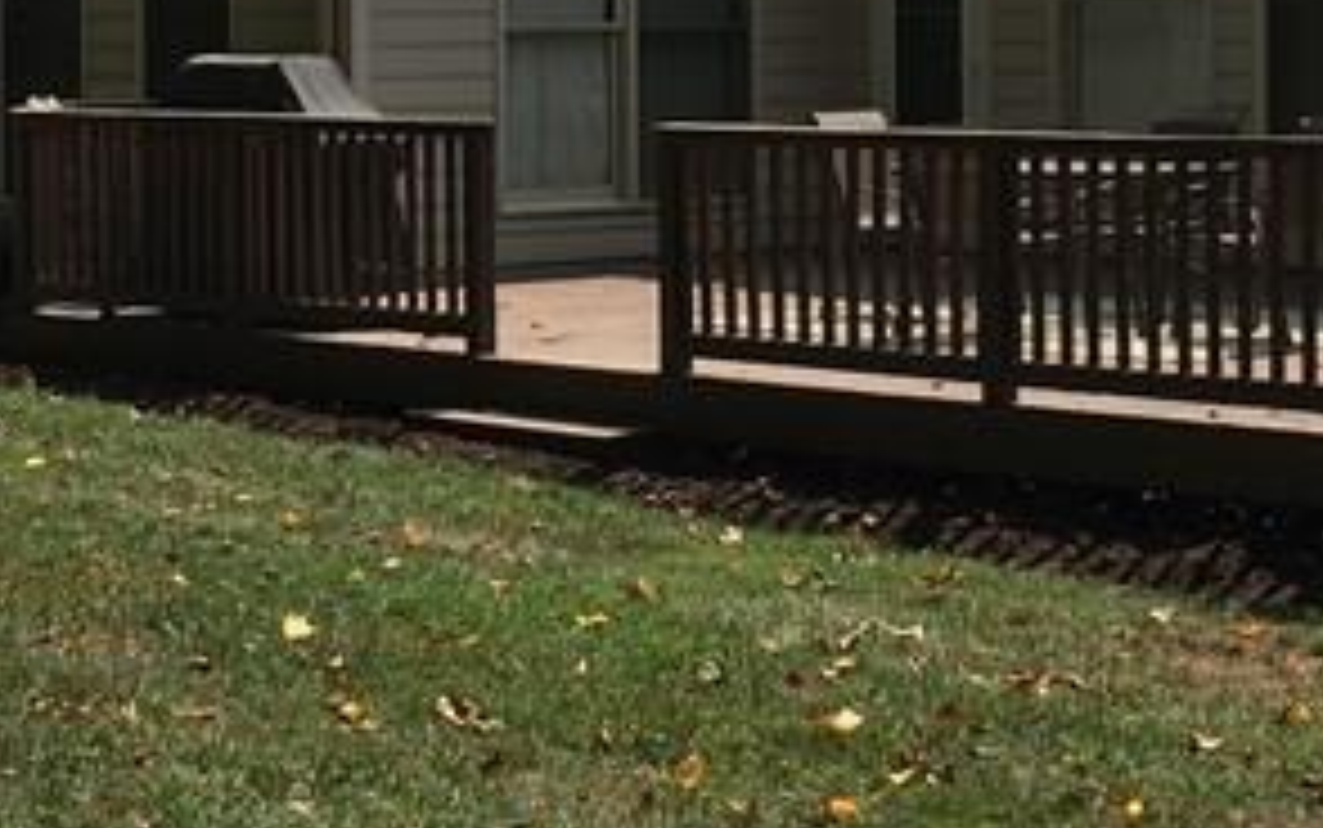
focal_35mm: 107
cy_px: 4
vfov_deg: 12.1
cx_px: 423
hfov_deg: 19.4
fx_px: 3859
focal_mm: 4.15
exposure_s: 1/1304
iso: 25
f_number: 2.2
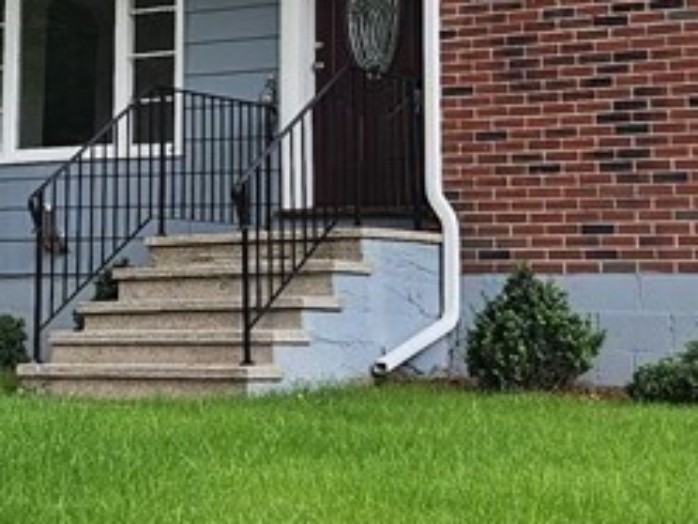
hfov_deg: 20.6
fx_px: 1916
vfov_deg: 15.1
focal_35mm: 95
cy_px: -65
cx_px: 225
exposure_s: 1/180
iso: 50
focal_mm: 5.4
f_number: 1.8
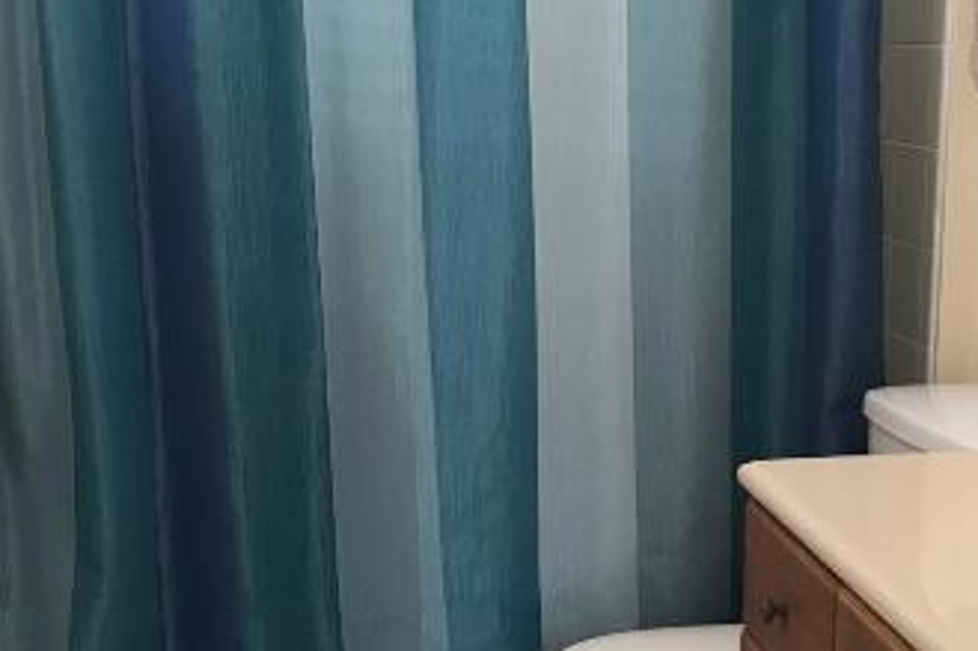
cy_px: 470
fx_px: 1846
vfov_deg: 19.9
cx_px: 464
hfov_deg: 29.7
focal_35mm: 68
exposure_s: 1/24
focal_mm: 3.99
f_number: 1.8
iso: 40
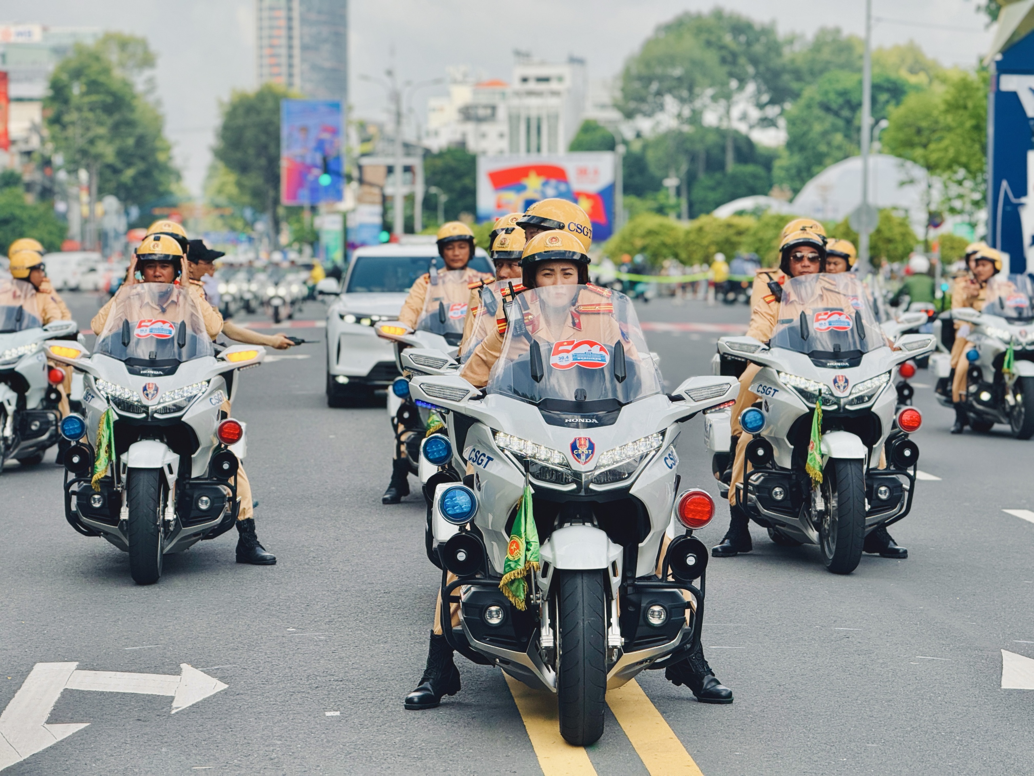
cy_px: 388
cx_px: 517
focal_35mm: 120
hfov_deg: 16.4
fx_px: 3584
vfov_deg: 12.3
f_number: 2.8
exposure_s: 1/850
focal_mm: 15.66
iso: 64
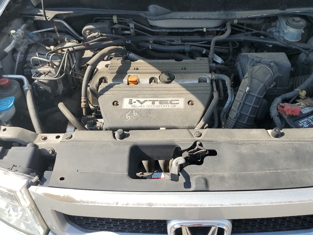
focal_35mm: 33
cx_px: 190
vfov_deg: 42.7
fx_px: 298
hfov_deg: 54.9
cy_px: 95
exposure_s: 1/1429
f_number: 1.5
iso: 50
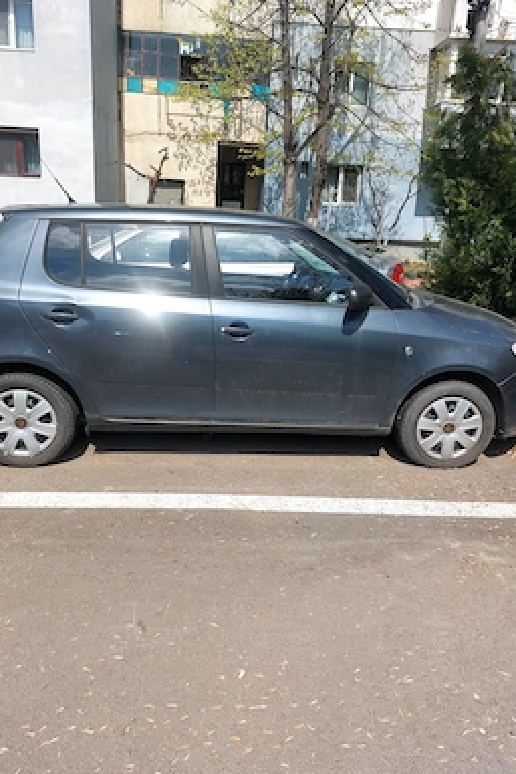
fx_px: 559
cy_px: 379
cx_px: 226
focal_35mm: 26
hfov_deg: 49.4
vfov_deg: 69.4
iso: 25
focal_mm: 5.23
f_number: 1.8
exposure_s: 1/1238
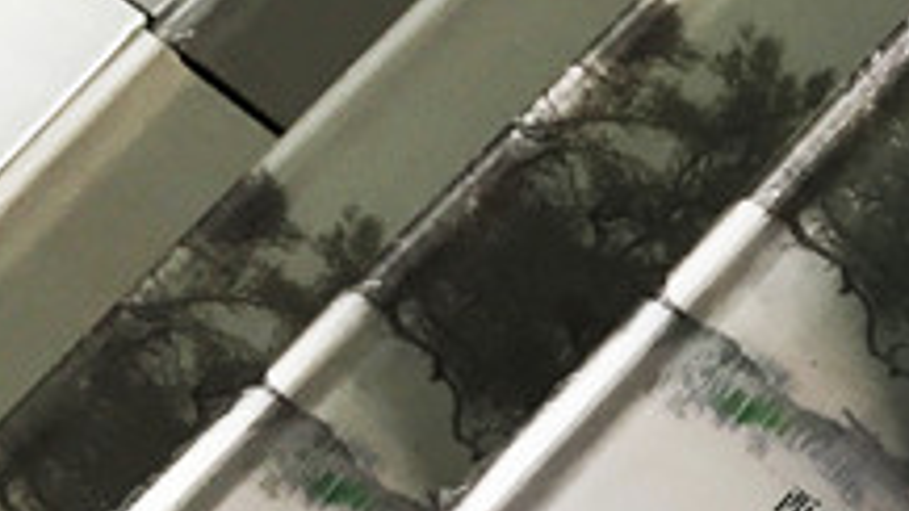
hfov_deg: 16.4
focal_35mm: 115
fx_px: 2772
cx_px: 1500
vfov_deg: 10.5
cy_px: 385
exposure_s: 1/33
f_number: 2.2
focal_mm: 4.15
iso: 40
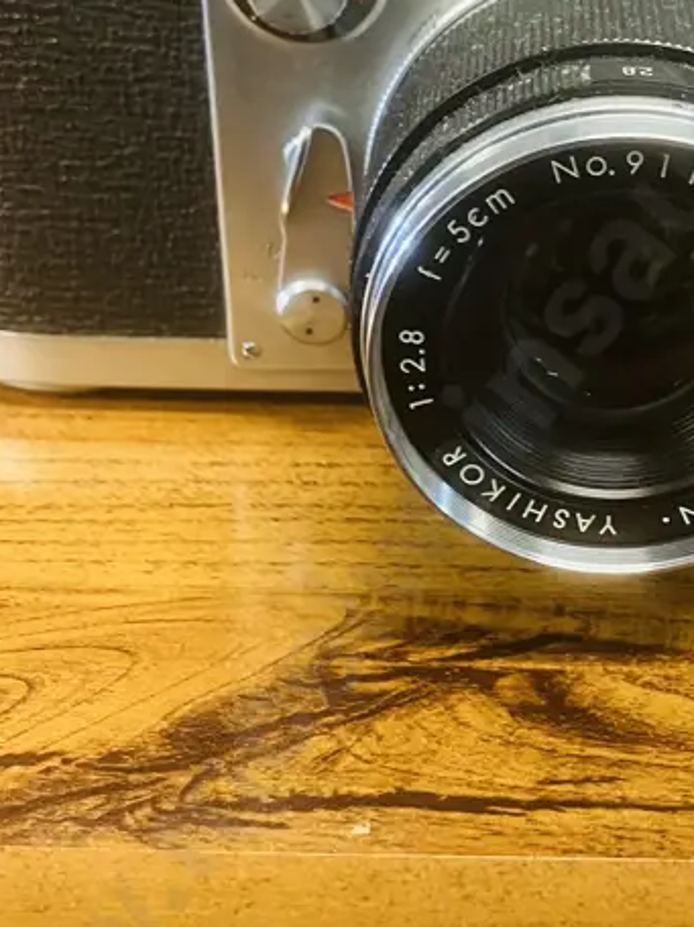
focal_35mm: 63
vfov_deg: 30.6
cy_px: 338
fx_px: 1685
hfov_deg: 22.9
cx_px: 566
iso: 250
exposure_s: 1/33
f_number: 1.8
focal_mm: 3.99
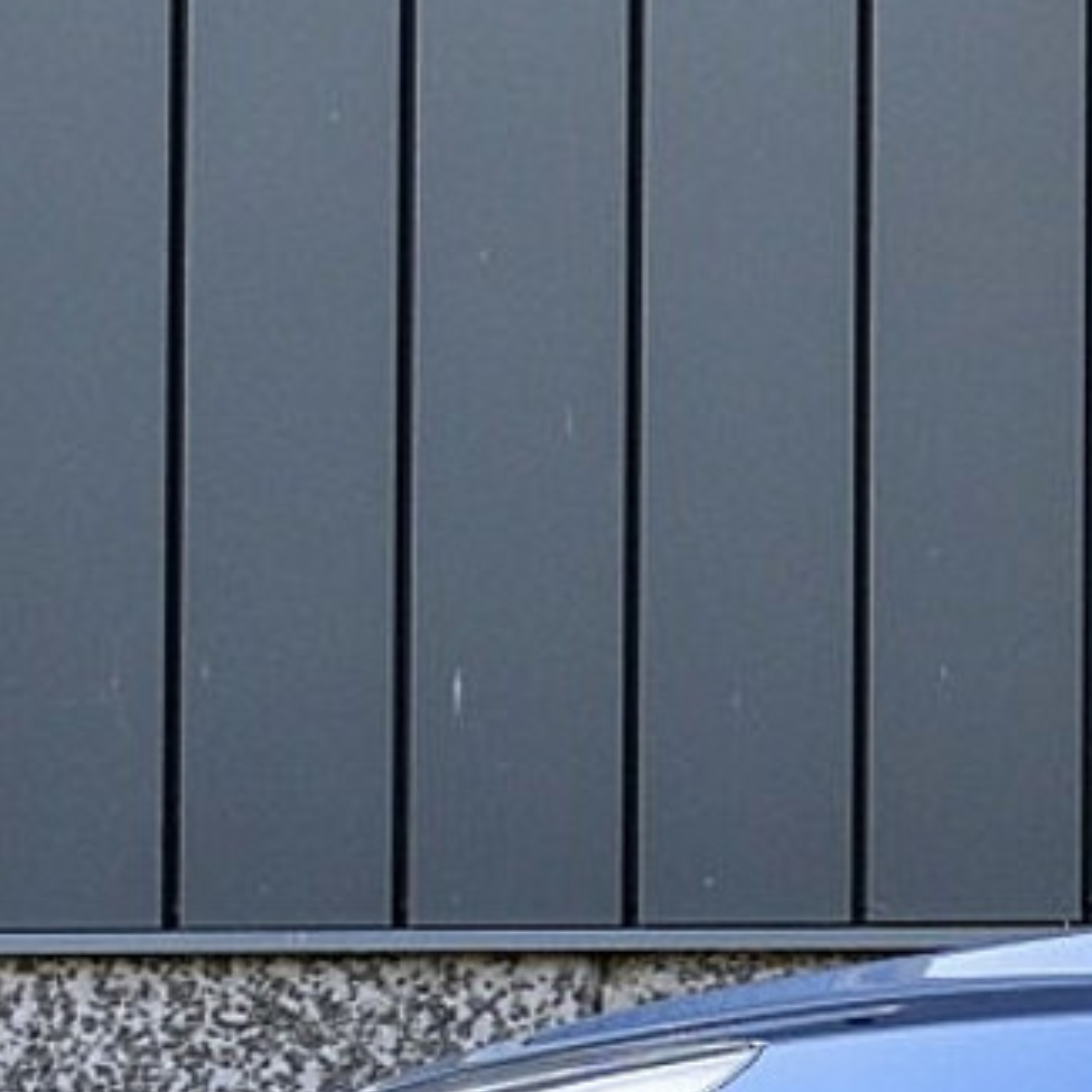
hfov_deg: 8.6
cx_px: 2846
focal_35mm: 181
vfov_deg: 9.6
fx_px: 6460
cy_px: 1032
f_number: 8
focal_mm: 24
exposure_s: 1/80
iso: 400
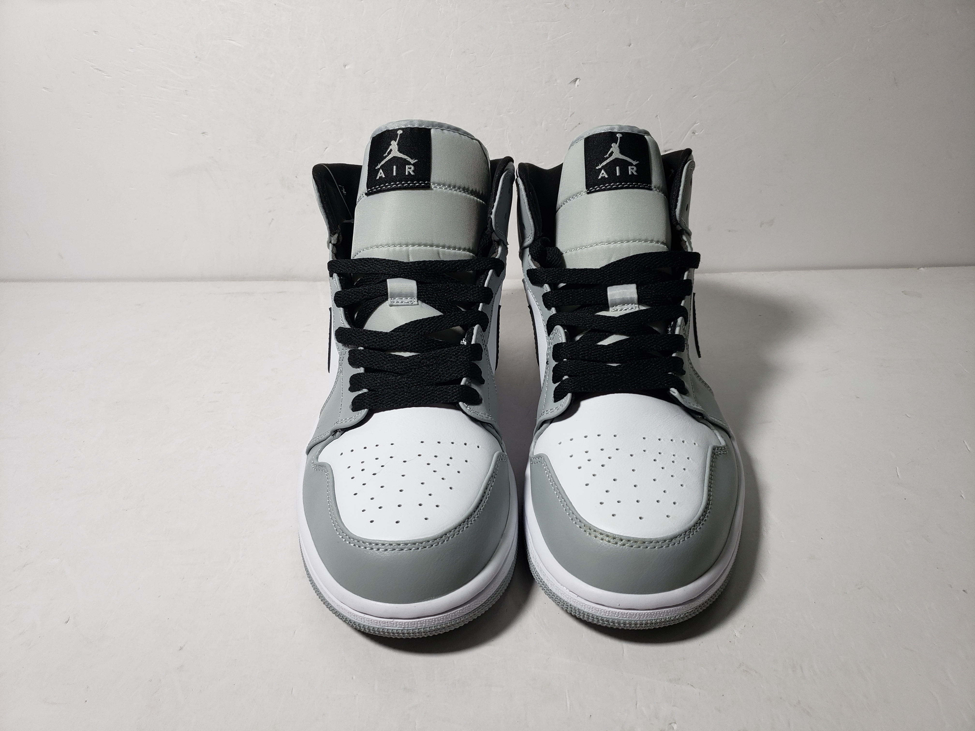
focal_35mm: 26
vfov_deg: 53.1
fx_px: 732
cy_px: 366
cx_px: 488
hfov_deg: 67.3
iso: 50
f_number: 1.5
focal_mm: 4.3
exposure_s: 1/419
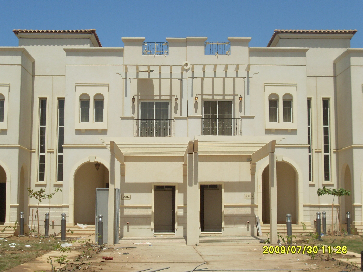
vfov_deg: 23.3
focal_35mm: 63
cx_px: 180
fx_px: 661
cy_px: 135
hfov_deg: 30.7
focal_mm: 9.9
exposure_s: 1/250
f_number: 9.9
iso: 80
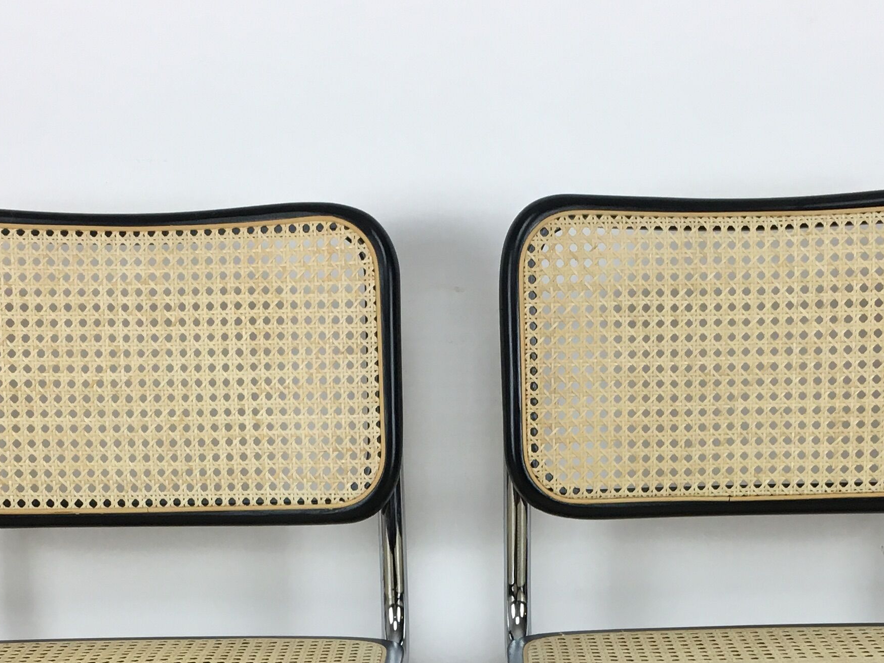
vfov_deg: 20.8
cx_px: 466
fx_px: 1711
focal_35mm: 67
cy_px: 733
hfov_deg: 29.0
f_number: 2.2
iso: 25
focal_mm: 4.15
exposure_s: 1/33
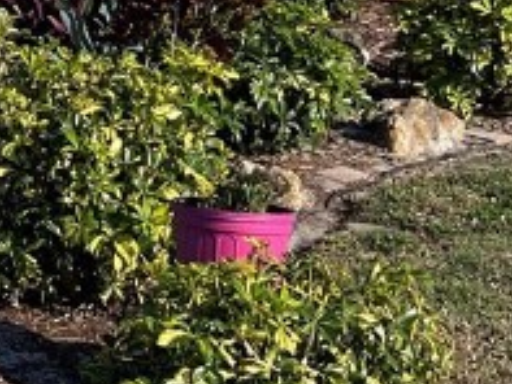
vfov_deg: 10.8
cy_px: -104
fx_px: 1998
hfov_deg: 12.9
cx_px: -473
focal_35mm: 135
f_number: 1.5
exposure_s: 1/5319
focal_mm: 5.7
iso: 50
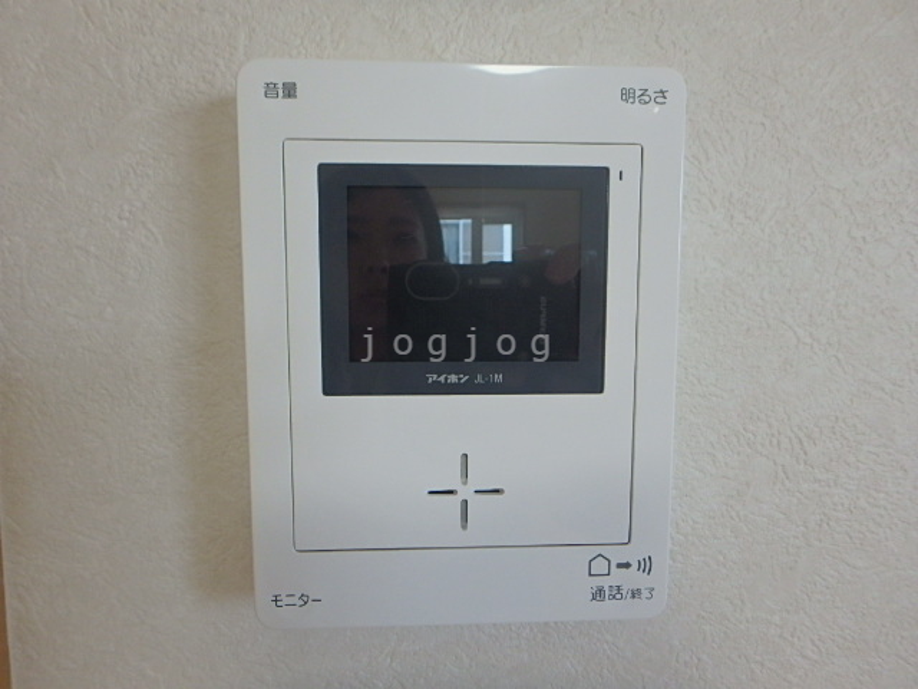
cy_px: 344
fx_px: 557
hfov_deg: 79.0
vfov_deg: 63.4
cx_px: 459
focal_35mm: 21
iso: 250
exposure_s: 1/50
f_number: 3.5
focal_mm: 3.7
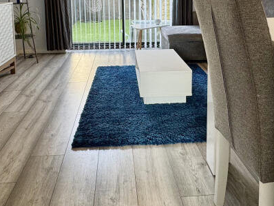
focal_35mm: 36
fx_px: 285
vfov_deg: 37.6
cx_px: 135
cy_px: 28
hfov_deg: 51.3
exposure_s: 1/100
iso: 100
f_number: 2.2
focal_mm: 2.22
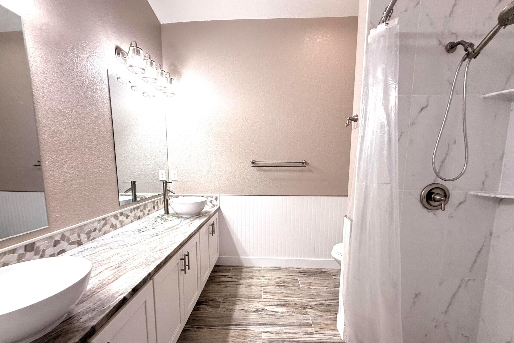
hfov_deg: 100.4
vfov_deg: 77.1
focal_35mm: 15
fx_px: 214
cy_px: 190
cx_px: 254
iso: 64
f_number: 2.2
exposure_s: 1/120
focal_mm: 2.22
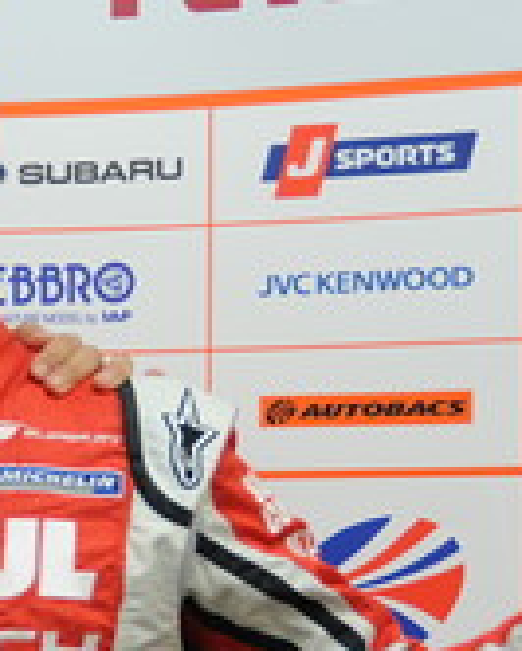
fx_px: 2508
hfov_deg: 11.3
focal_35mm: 130
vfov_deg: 14.6
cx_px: -314
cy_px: 627
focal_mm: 32
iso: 200
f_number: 4.8
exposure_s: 1/60
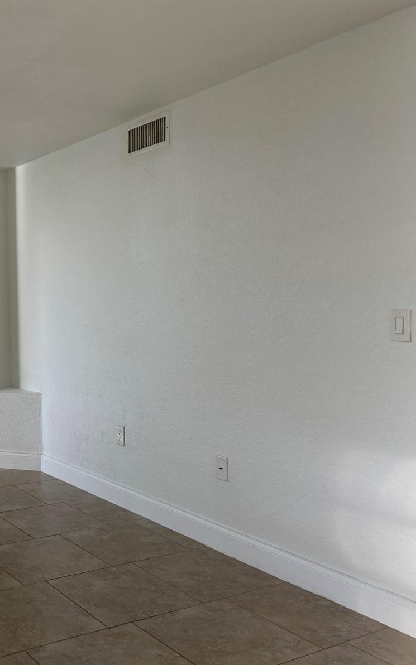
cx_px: -26
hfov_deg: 31.1
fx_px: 671
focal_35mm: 37
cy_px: 332
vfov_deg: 52.7
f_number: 1.8
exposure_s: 1/465
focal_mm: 4.25
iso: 32
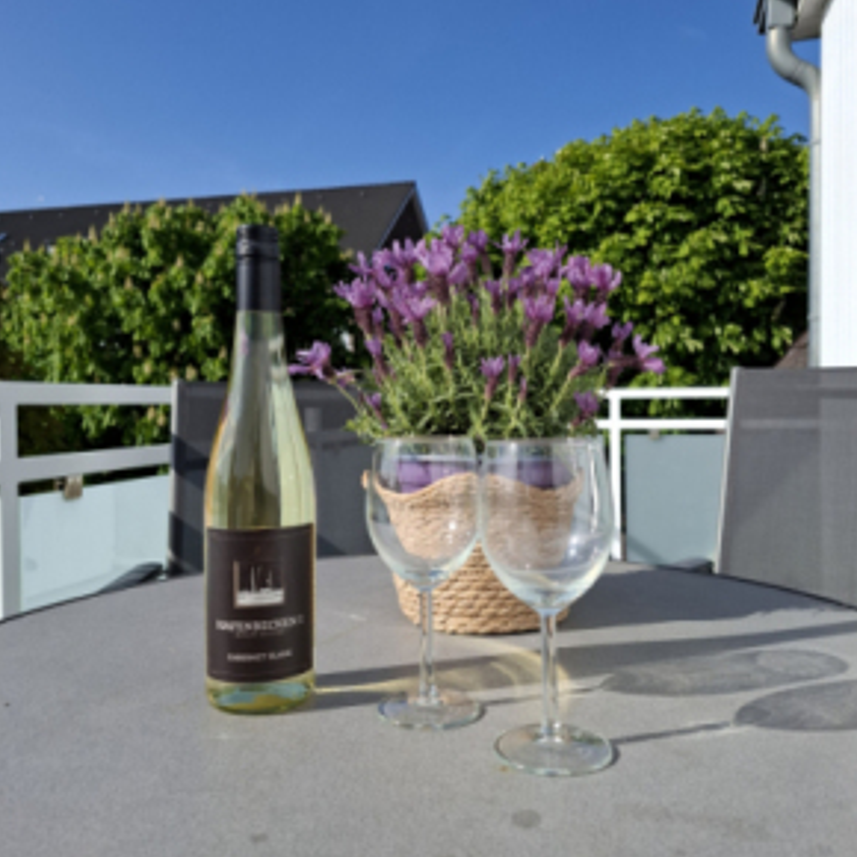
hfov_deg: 57.3
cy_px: 405
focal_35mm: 28
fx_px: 784
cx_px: 440
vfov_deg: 57.3
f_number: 1.8
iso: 50
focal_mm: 5.54
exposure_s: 1/1946
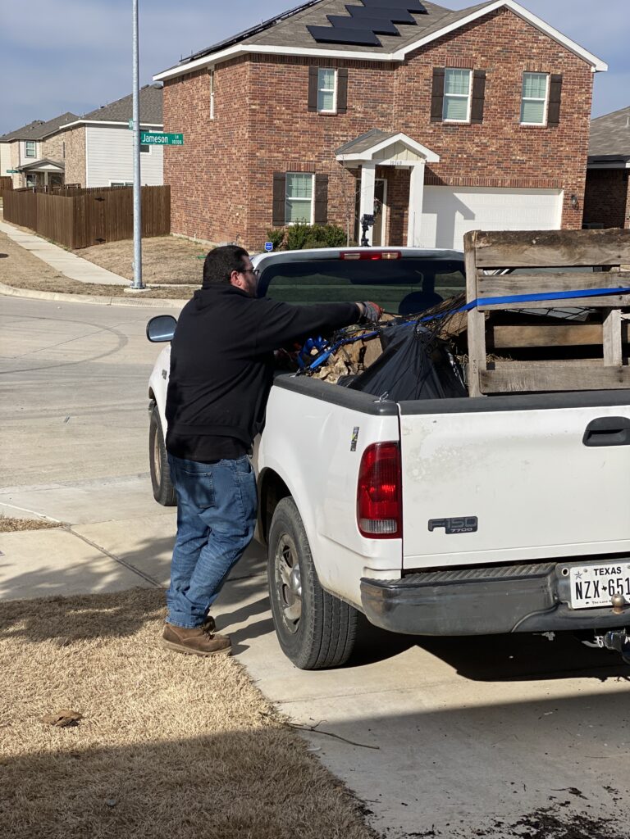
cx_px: 315
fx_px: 1262
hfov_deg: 28.0
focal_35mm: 52
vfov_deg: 36.8
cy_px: 420
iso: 20
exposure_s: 1/2817
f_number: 2
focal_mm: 6
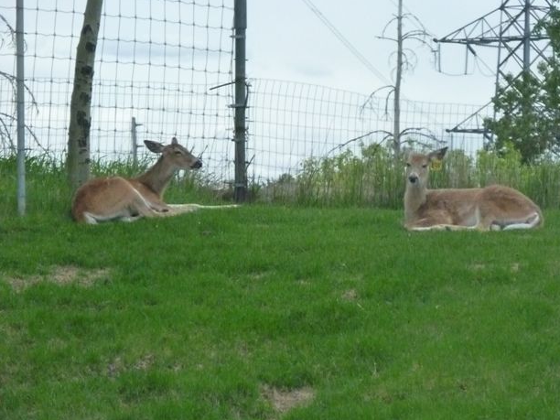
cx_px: 291
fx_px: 3381
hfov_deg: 9.5
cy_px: 217
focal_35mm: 209
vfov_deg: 7.1
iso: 2500
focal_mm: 36
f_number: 18
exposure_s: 1/500
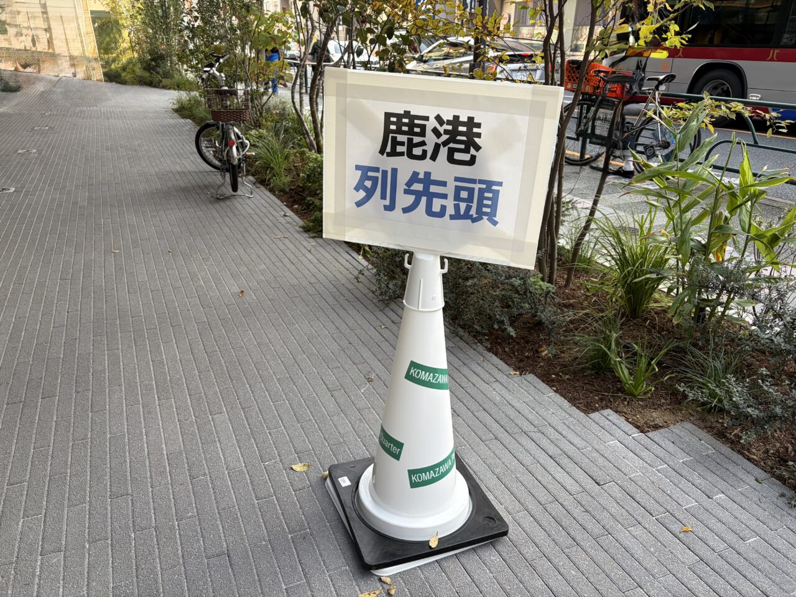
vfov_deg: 53.1
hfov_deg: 67.3
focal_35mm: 26
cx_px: 398
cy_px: 298
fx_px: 598
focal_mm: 5.96
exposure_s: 1/123
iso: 40
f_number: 1.6
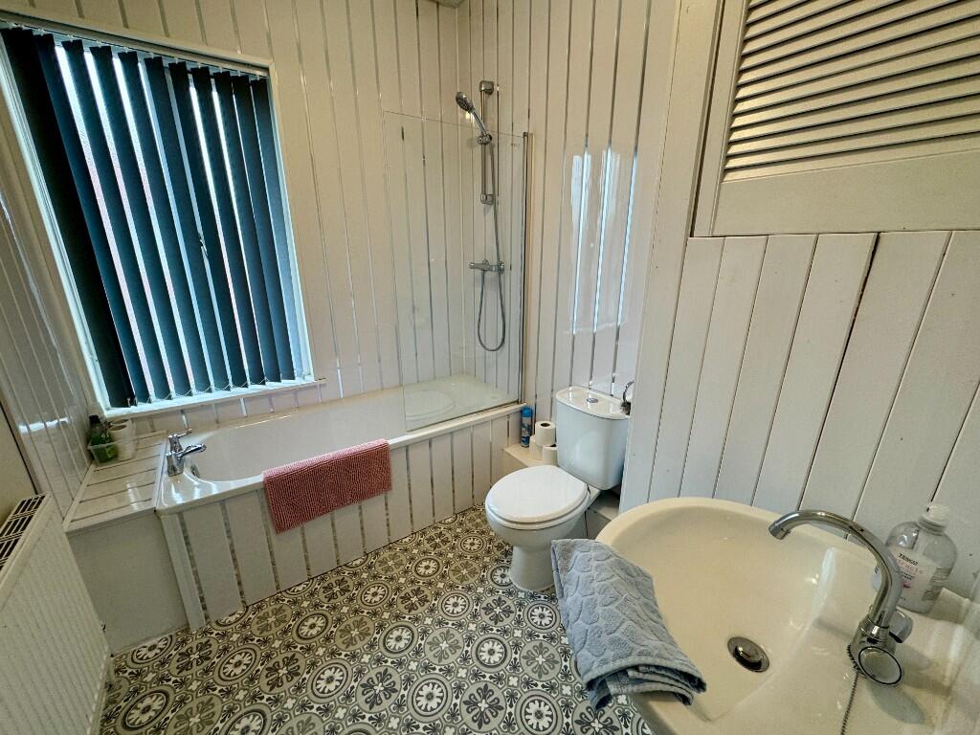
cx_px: 490
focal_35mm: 14
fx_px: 396
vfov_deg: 85.7
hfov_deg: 102.1
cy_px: 368
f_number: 2.2
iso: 125
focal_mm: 2.22
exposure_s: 1/99
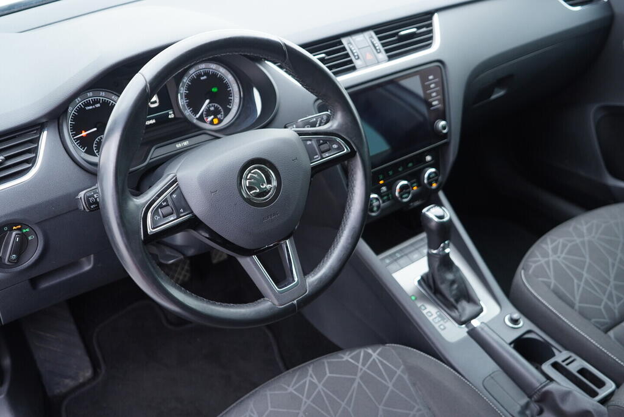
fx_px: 624
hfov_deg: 53.1
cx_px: 312
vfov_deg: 36.9
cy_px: 208
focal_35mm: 36
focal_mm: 24
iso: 400
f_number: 2.8
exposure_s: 1/40
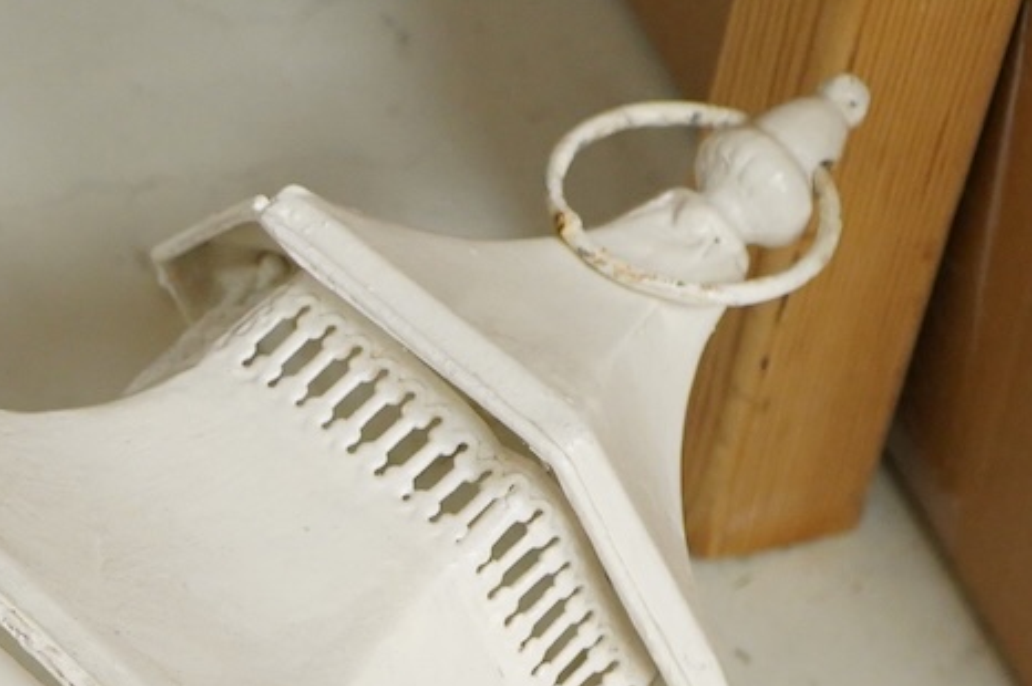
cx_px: -249
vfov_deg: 7.6
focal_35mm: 177
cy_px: 979
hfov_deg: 11.4
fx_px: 5070
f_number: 5
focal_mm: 48
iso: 3200
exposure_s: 1/125
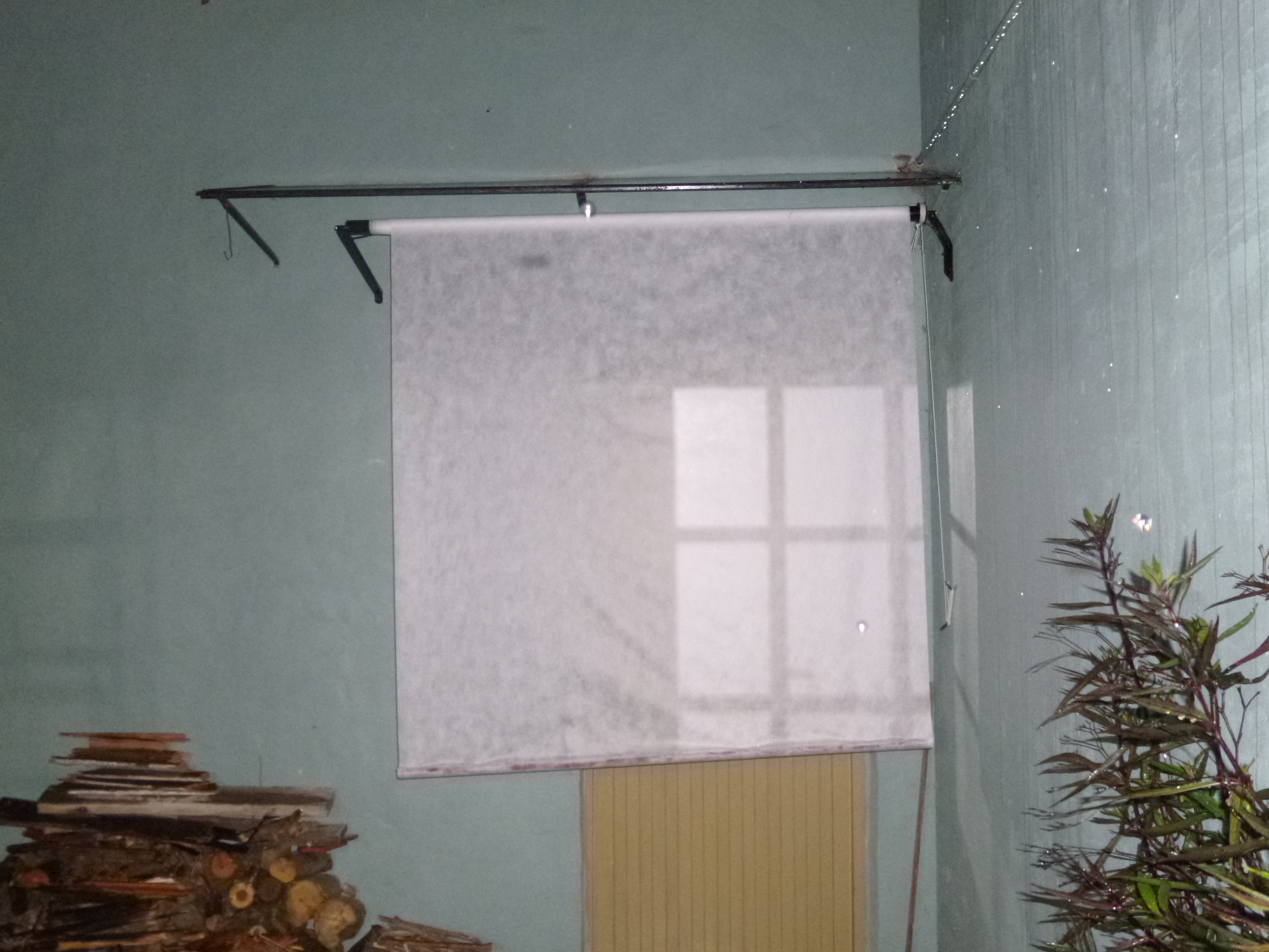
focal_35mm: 34
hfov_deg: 54.0
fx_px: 1246
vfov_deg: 41.8
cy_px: 476
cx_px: 634
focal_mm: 6
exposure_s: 1/8
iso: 640
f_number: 3.5
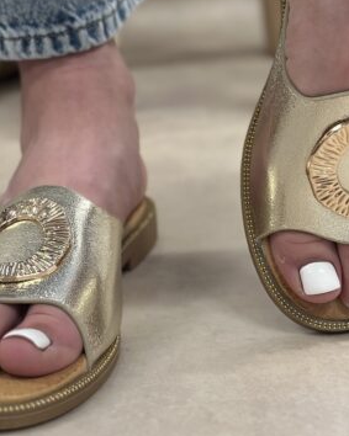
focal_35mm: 106
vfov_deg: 17.9
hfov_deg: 14.5
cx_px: 171
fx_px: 1369
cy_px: 68
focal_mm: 6.86
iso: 200
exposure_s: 1/100
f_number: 1.78
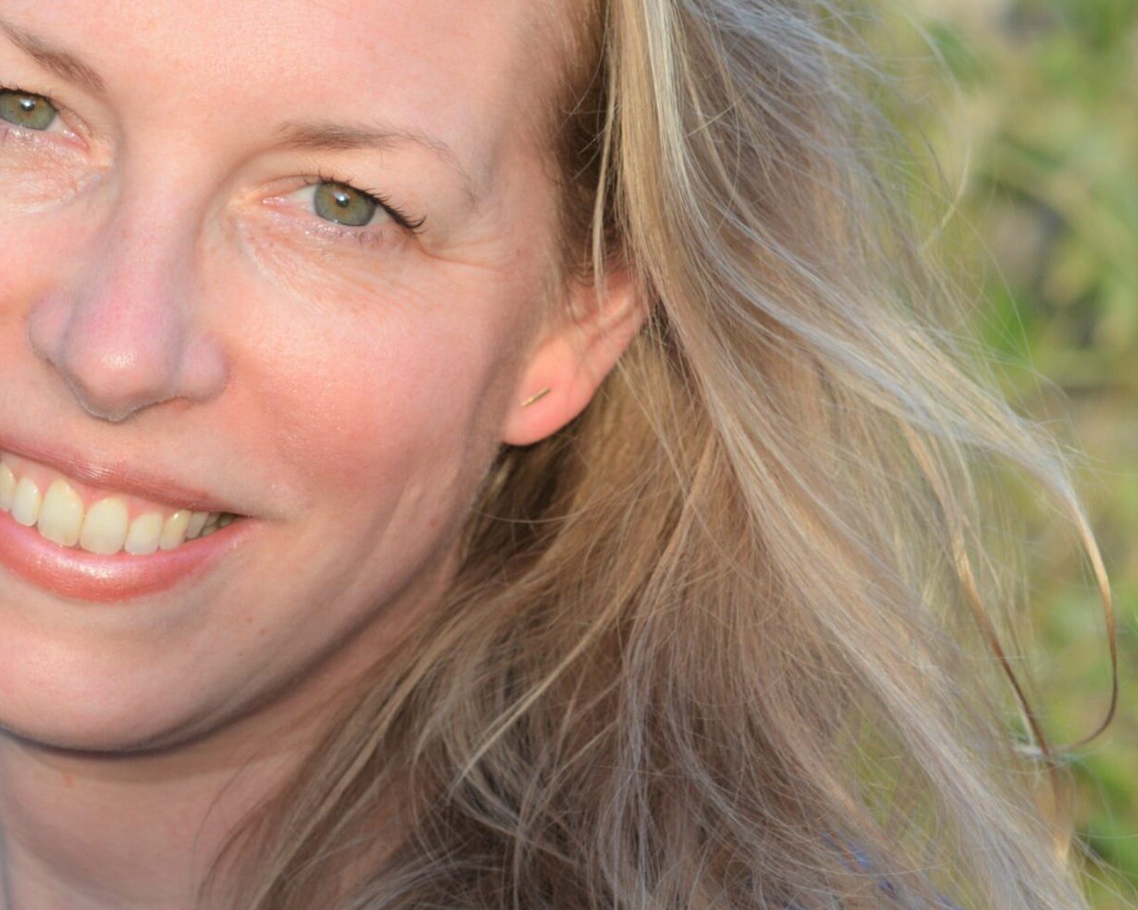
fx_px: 8317
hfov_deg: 7.8
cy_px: 322
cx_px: 388
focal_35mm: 247
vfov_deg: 6.3
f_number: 8
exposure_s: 1/125
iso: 220
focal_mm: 85
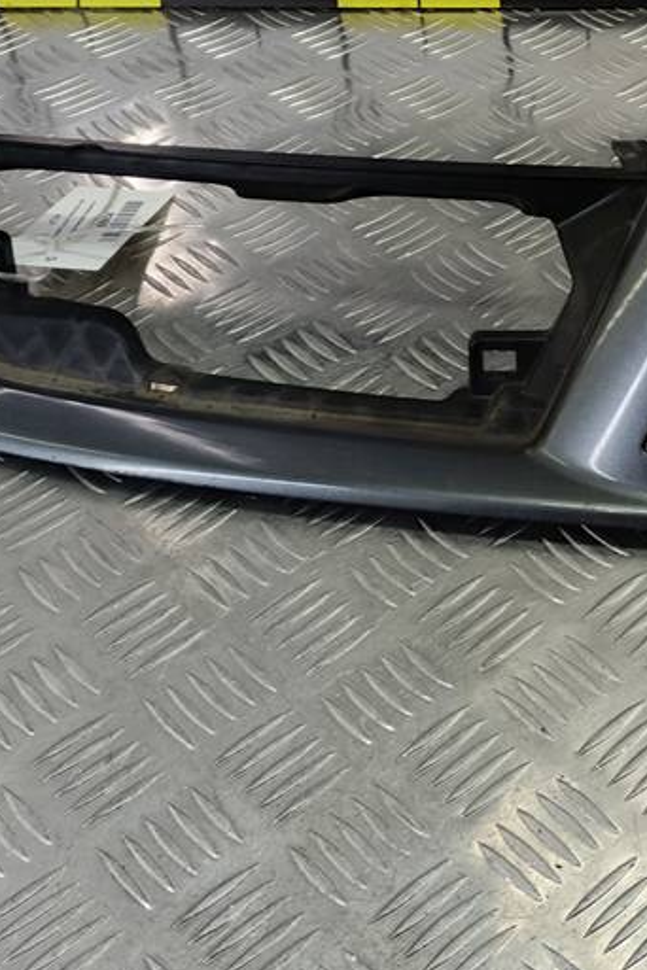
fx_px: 1510
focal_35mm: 56
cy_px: 257
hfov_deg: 22.6
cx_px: 745
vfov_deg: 35.0
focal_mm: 4.11
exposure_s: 1/33.3
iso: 107
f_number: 1.6
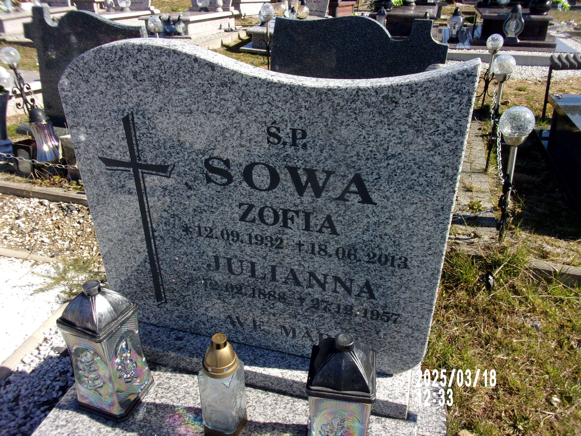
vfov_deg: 49.7
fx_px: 470
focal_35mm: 28
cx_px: 290
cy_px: 218
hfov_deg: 63.4
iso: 80
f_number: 10.8
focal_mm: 5.1
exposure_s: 1/70
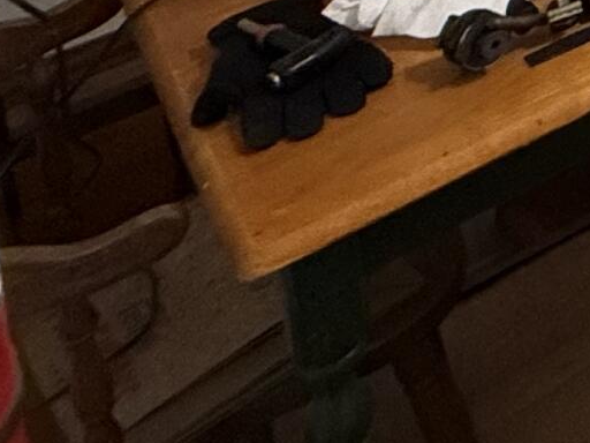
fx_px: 1398
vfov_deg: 12.8
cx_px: 1440
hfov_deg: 14.5
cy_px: -690
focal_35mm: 82
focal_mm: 2.22
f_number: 2.2
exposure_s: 1/120
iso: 500
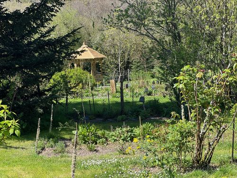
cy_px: 89
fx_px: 527
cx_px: 118
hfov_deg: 25.3
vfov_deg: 19.1
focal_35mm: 77
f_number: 2.8
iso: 25
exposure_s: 1/203
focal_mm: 9
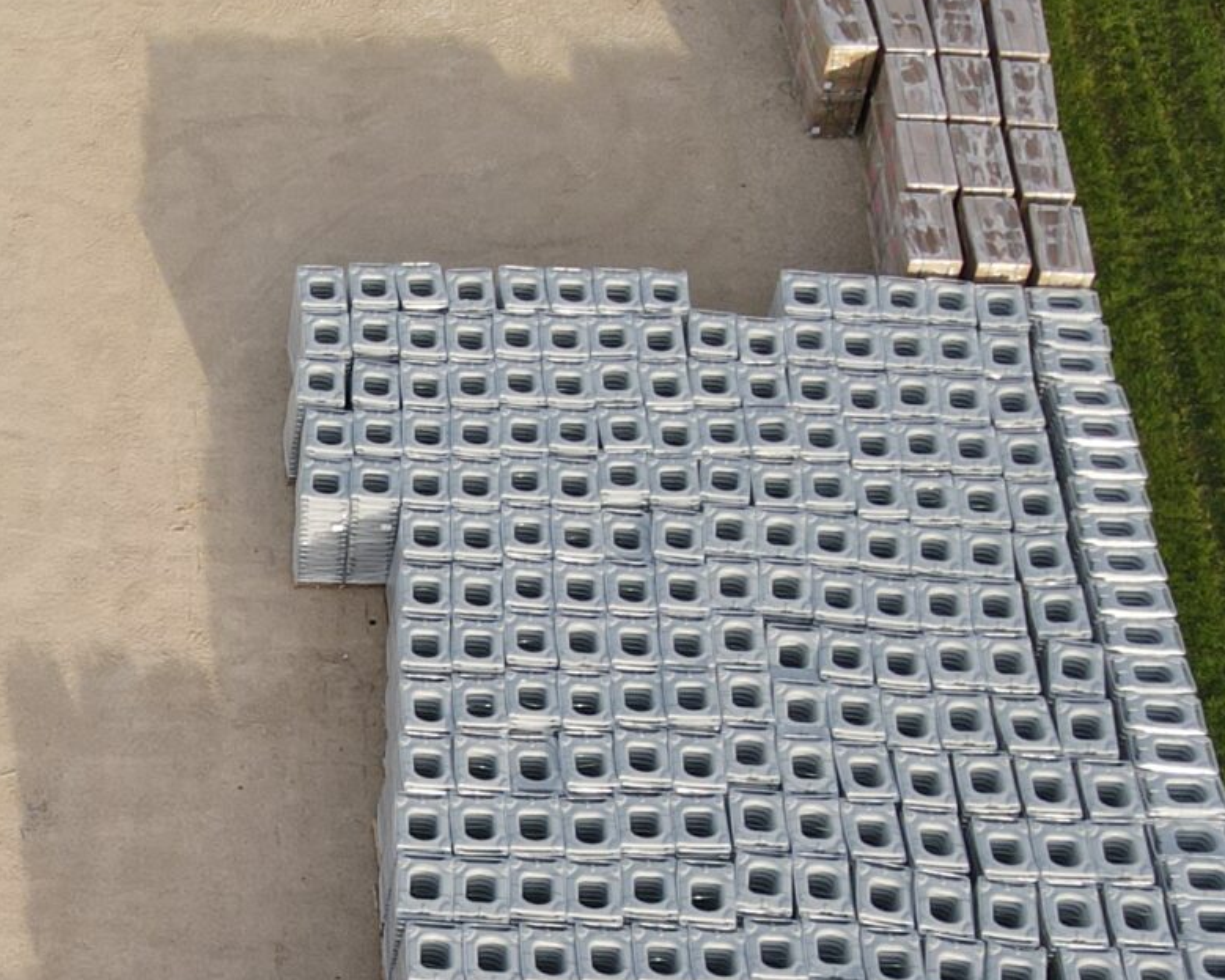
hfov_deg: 23.5
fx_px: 2791
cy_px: 942
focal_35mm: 77
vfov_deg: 19.4
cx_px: -55
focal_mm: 4.5
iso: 100
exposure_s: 1/200
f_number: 2.8
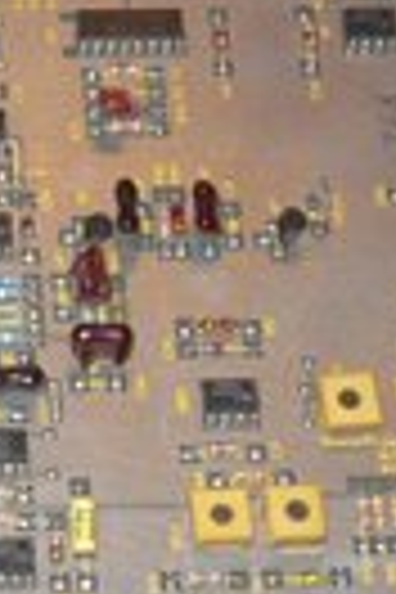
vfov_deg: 11.7
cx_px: -230
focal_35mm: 176
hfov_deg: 7.6
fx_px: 2904
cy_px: 387
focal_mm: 8.9
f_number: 4
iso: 200
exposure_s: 1/60
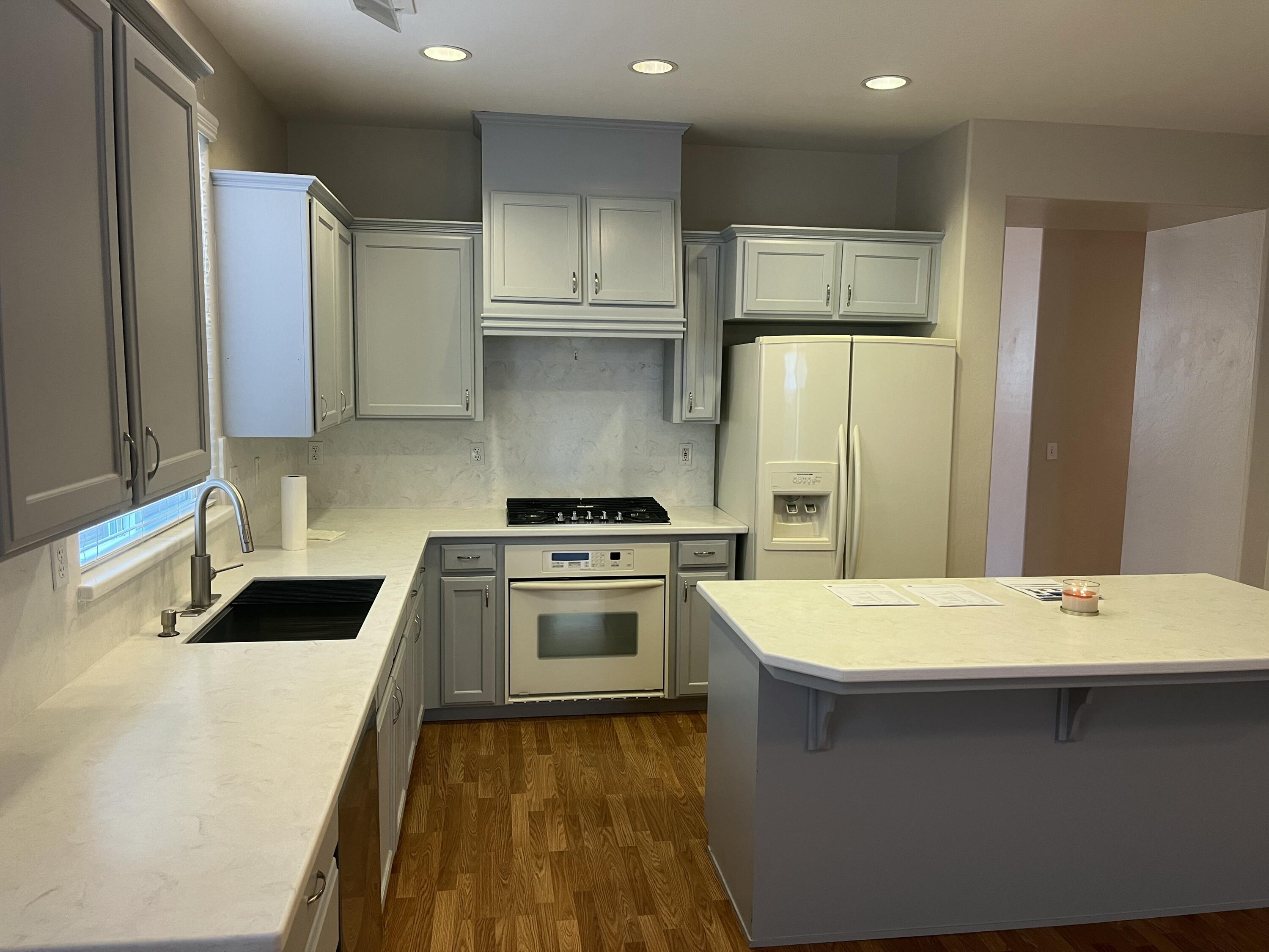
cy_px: 476
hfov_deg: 67.3
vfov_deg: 53.1
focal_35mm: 26
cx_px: 634
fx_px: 953
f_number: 1.6
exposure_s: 1/60
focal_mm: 5.1
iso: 125
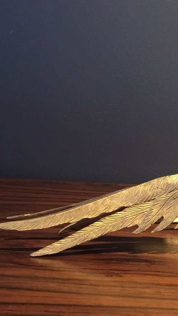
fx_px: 453
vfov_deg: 38.5
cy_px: 145
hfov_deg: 20.6
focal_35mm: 54
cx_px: 222
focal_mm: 4.15
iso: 160
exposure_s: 1/8
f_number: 2.2
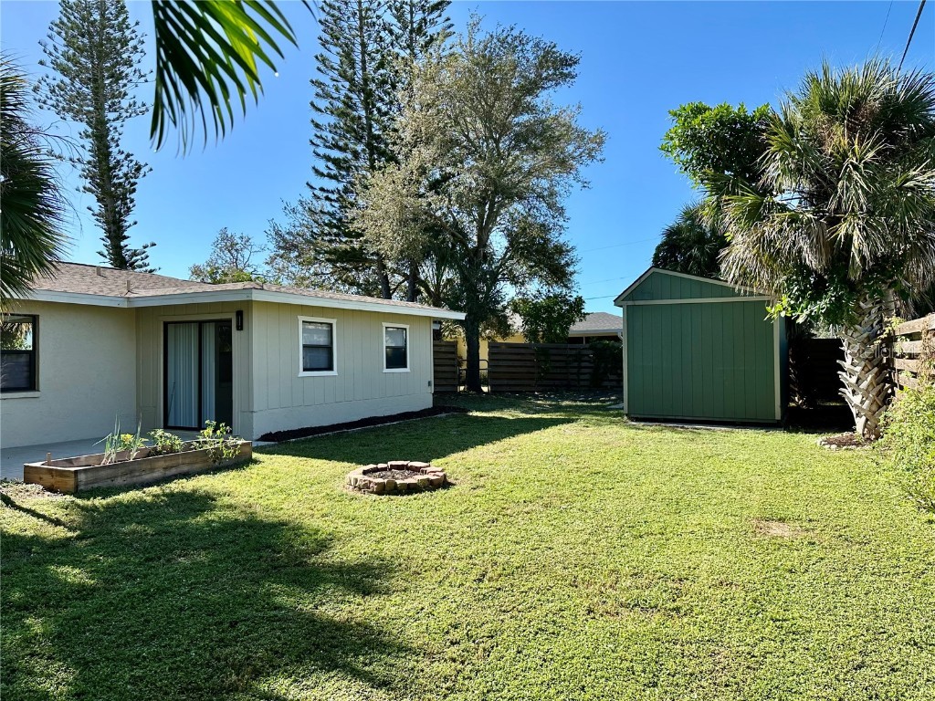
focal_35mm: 24
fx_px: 648
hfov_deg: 71.6
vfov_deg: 56.8
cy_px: 350
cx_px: 468
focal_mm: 6.86
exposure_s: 1/1949
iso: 80
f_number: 1.78
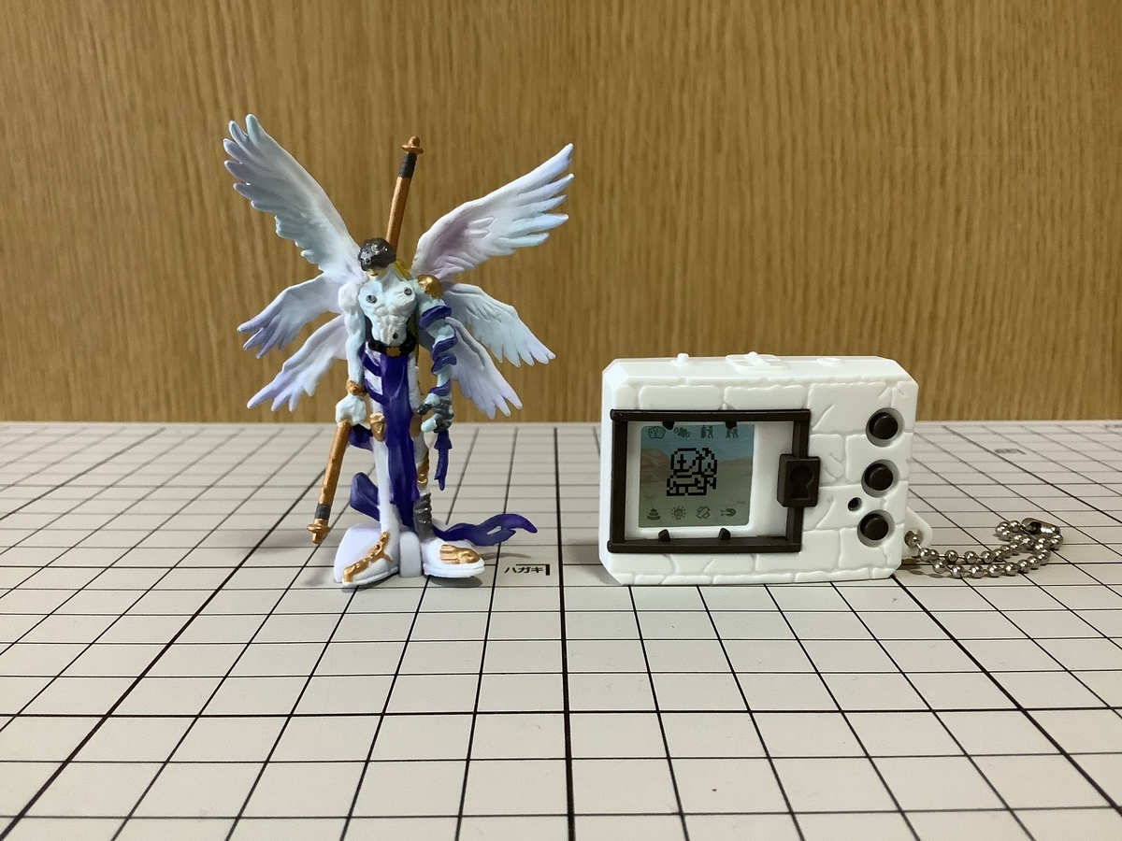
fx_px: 1005
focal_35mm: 31
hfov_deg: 58.4
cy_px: 420
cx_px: 561
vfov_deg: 45.4
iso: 250
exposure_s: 1/60
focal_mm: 3.3
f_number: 2.4
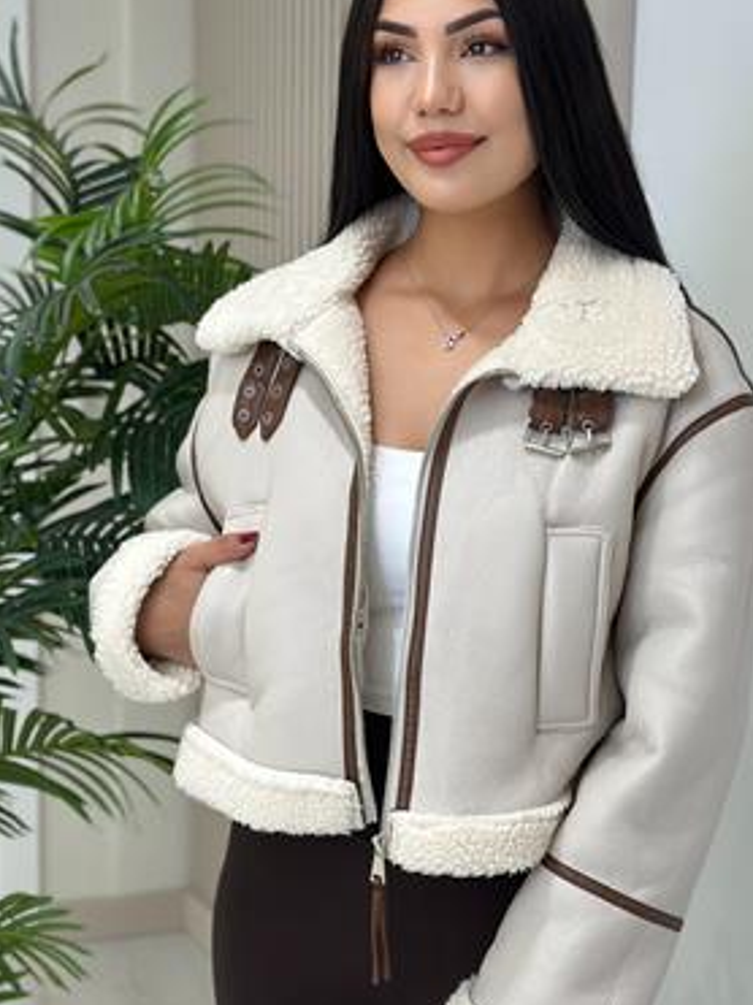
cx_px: 450
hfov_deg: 21.3
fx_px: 2002
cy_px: 527
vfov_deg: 28.2
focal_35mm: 69
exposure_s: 1/145
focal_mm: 6.86
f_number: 1.78
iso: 64
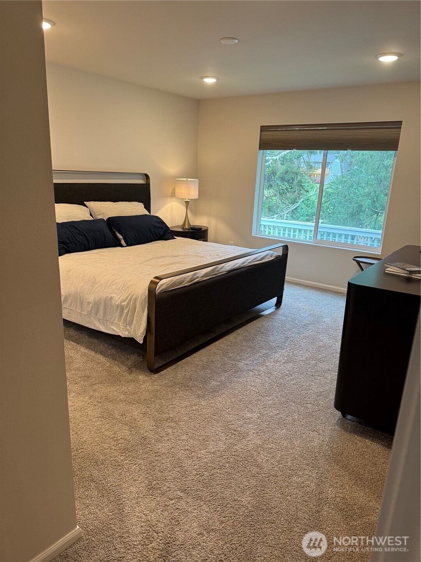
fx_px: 389
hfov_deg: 56.8
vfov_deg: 71.6
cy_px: 281
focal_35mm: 24
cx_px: 210
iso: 200
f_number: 1.78
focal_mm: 6.76
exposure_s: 1/120
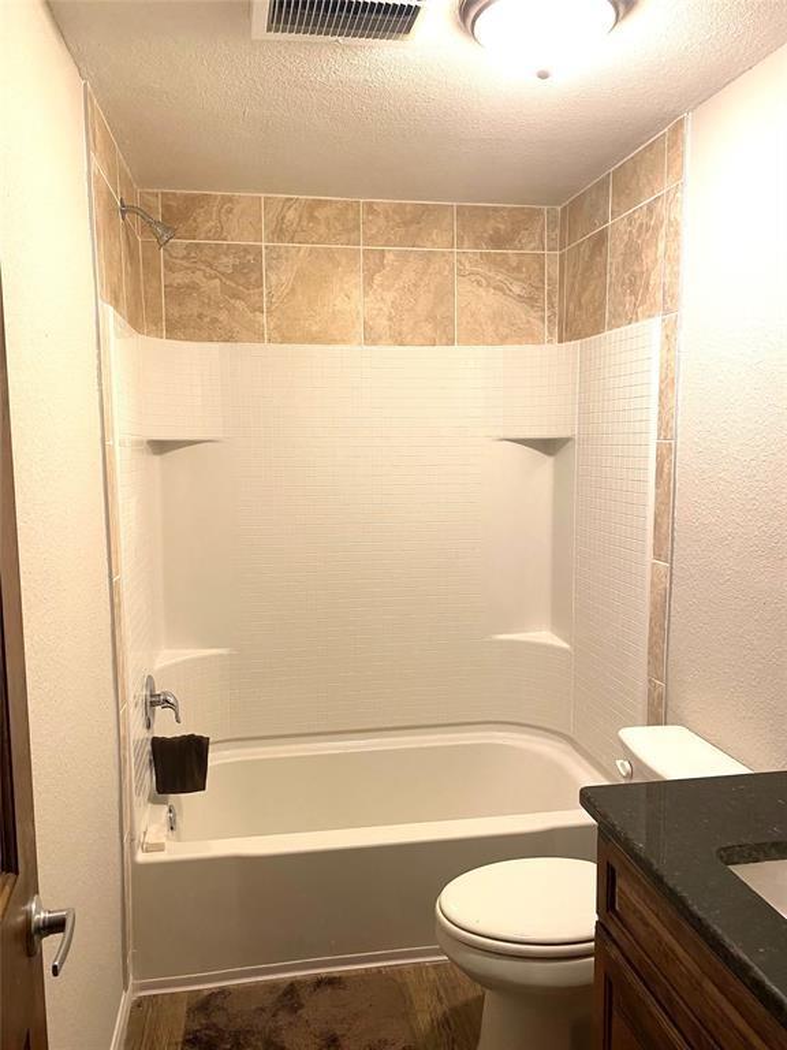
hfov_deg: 53.1
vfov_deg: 67.3
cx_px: 394
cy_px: 525
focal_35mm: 26
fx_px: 788
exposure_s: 1/60
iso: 160
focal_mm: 4.25
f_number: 1.8
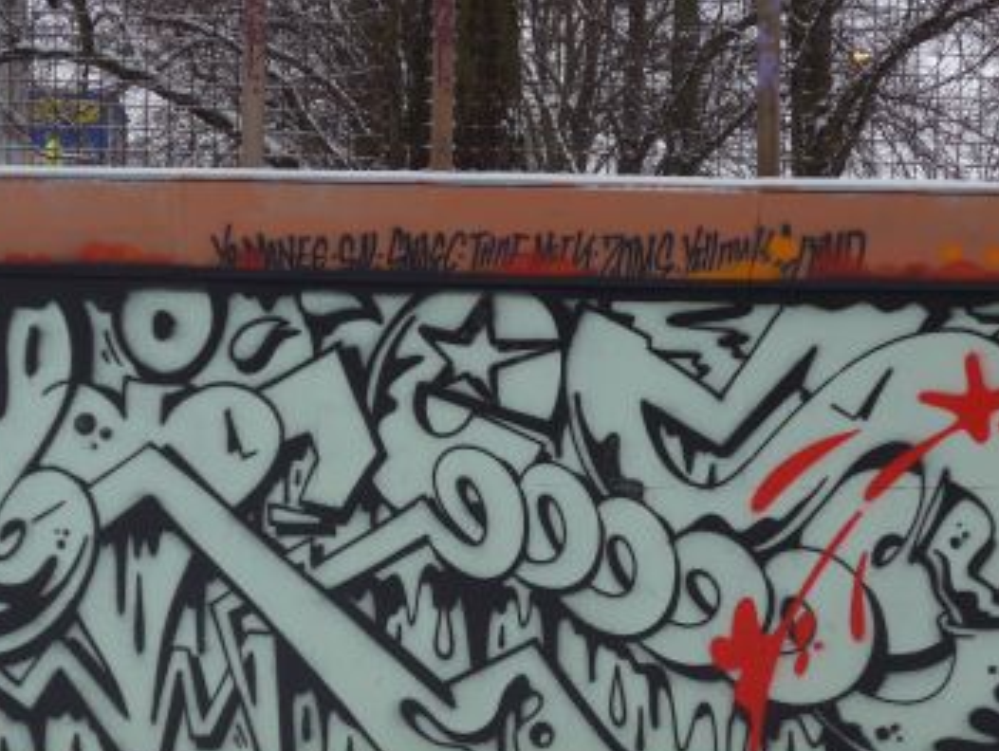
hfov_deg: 26.3
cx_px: 490
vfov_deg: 19.8
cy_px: 531
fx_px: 2138
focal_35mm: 74
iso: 80
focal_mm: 10.7
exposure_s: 1/160
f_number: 3.3
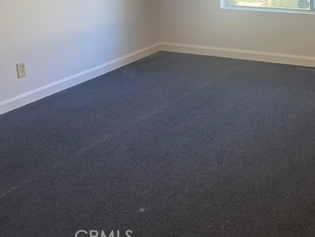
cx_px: 312
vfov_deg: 22.5
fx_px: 555
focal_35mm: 61
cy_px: -31
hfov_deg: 29.6
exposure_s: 1/90
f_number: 1.5
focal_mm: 5.7
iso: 100
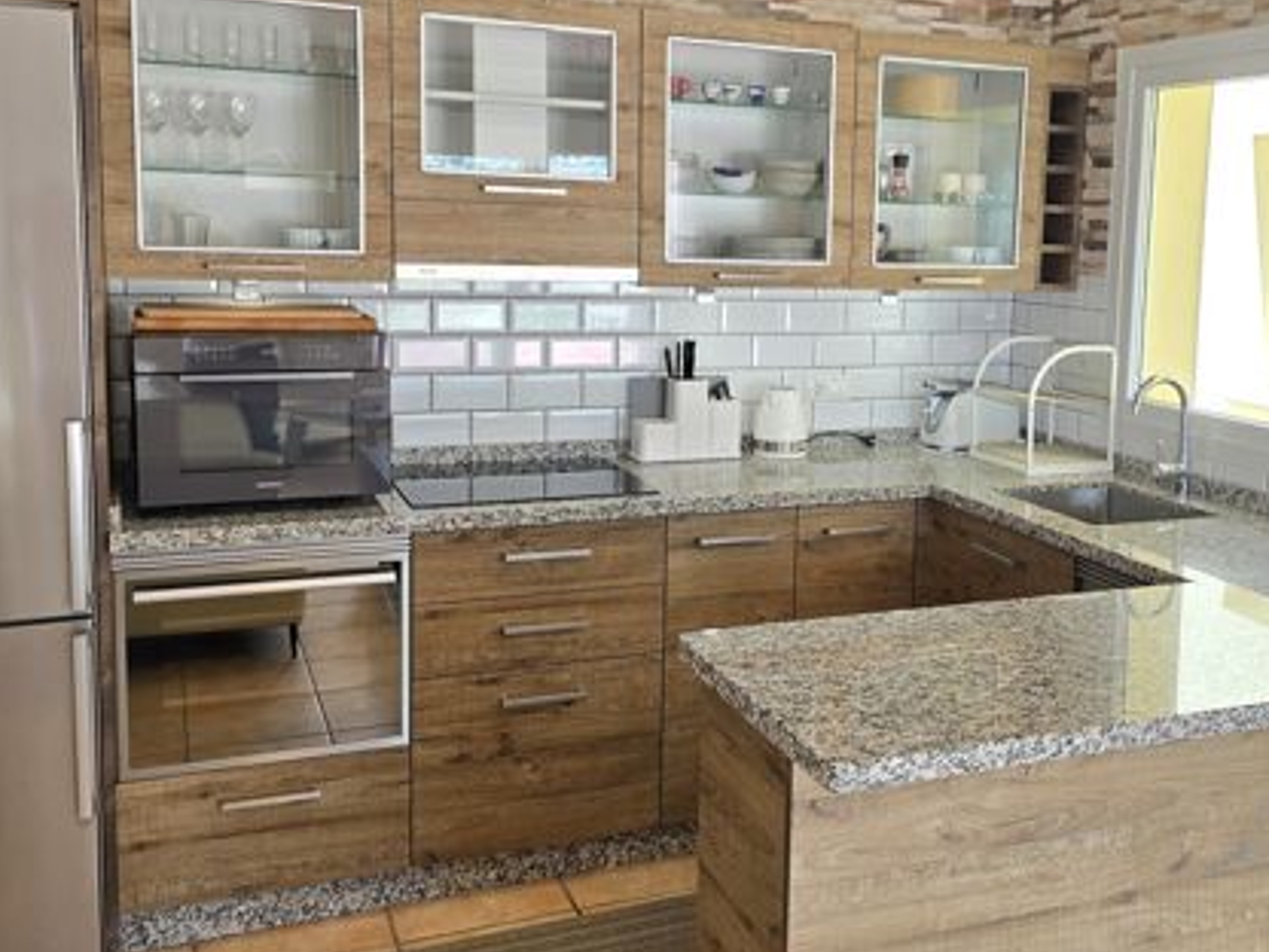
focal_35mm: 39
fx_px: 1430
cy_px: 415
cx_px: 865
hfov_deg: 47.0
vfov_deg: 36.8
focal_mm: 6.3
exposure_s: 1/100
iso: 64
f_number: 1.7
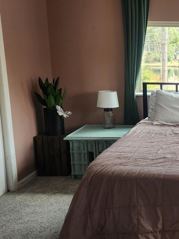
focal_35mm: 51
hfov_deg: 26.4
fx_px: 352
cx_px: 195
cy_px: 122
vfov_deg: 37.5
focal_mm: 5.4
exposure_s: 1/180
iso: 125
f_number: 1.8
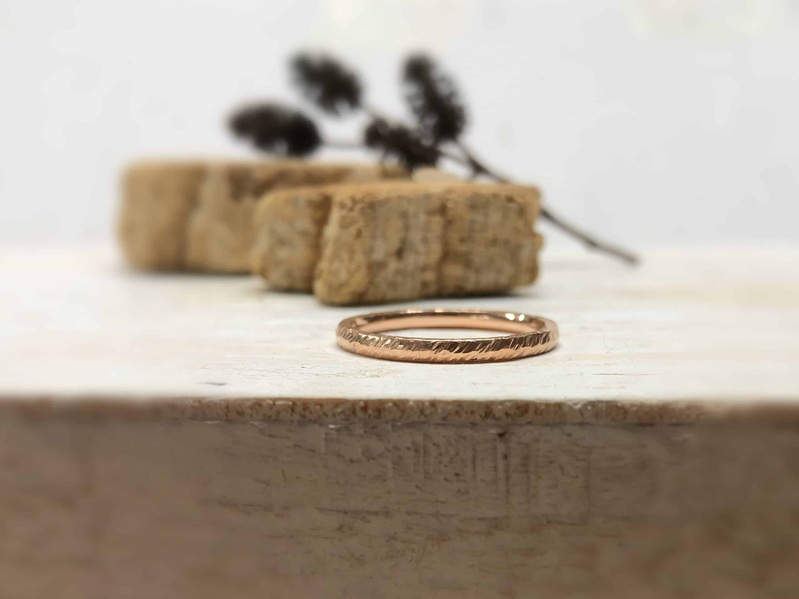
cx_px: 400
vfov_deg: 49.7
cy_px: 300
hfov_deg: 63.5
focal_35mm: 28
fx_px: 646
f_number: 1.8
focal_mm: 3.99
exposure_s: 1/33
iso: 25
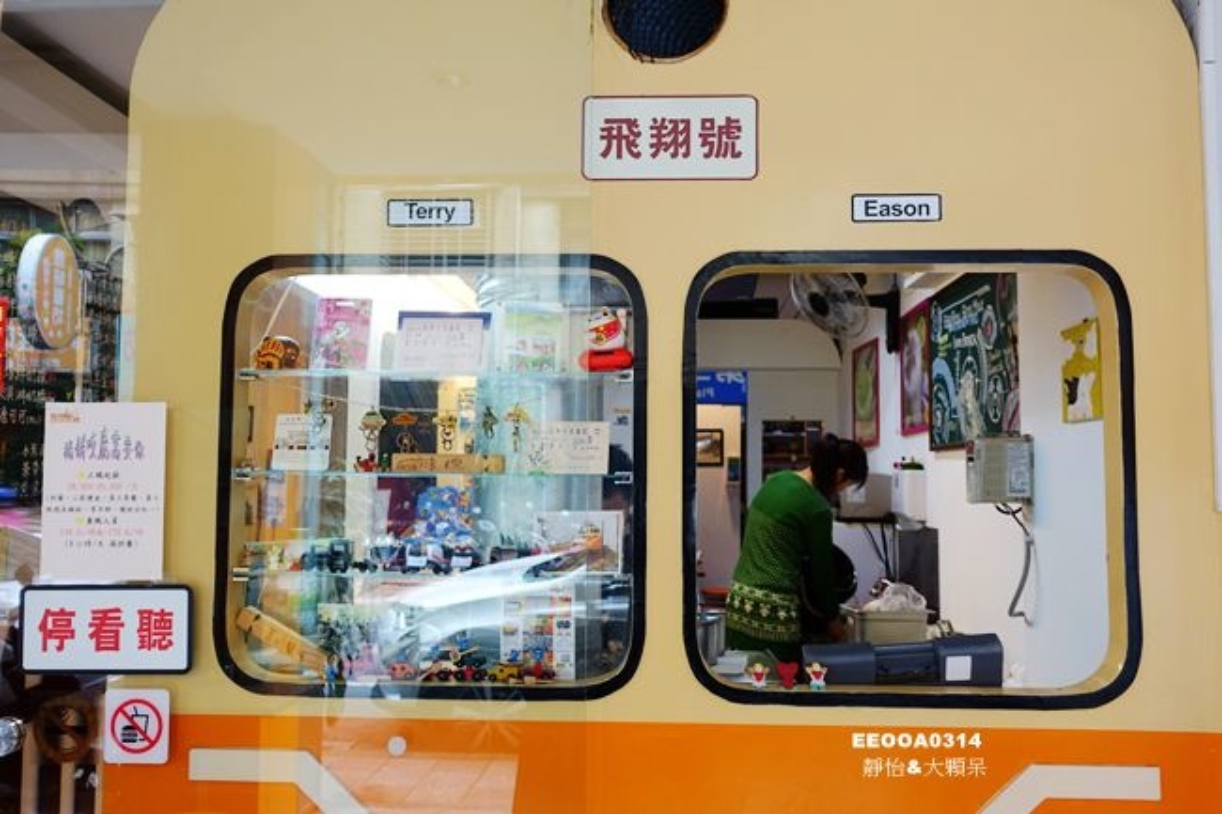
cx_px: 611
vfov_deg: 43.6
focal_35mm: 30
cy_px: 407
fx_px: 1018
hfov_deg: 61.9
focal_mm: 10.89
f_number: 2.8
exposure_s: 1/30
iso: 125
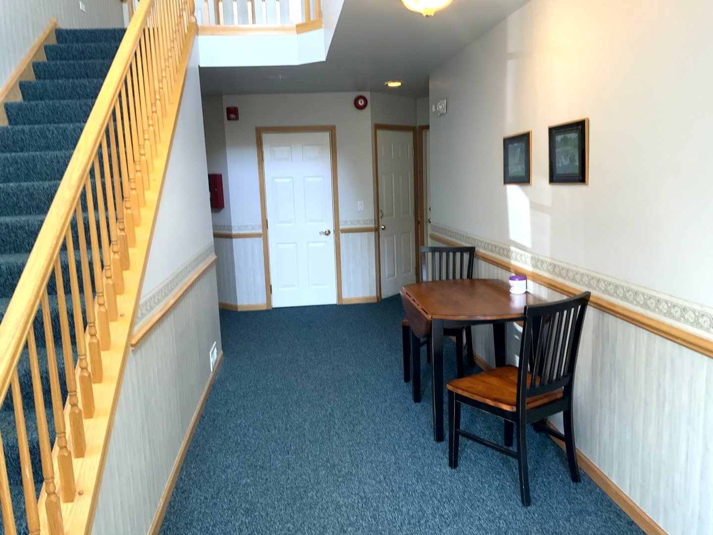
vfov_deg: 48.2
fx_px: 597
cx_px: 356
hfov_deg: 61.7
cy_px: 268
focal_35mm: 29
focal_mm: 3
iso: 80
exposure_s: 1/60
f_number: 1.8
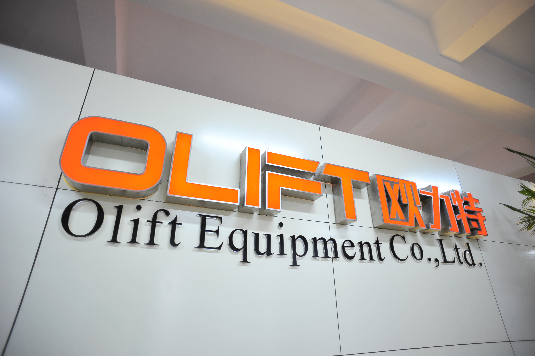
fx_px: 297
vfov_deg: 61.9
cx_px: 268
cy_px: 178
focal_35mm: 20
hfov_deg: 84.0
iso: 400
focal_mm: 20
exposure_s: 1/50
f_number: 2.8
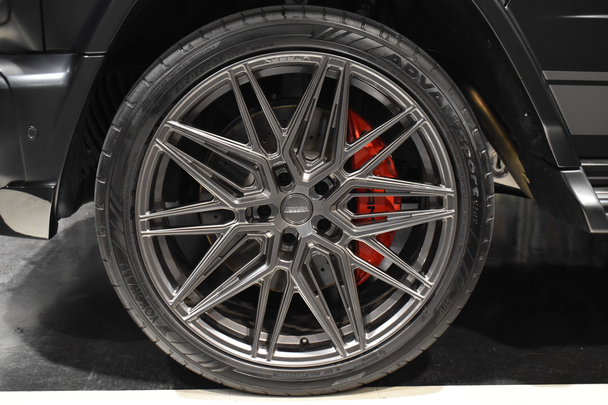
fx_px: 811
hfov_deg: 41.1
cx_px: 304
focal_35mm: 48
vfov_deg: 28.1
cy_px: 202
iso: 3200
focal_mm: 32
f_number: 4.5
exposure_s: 1/50
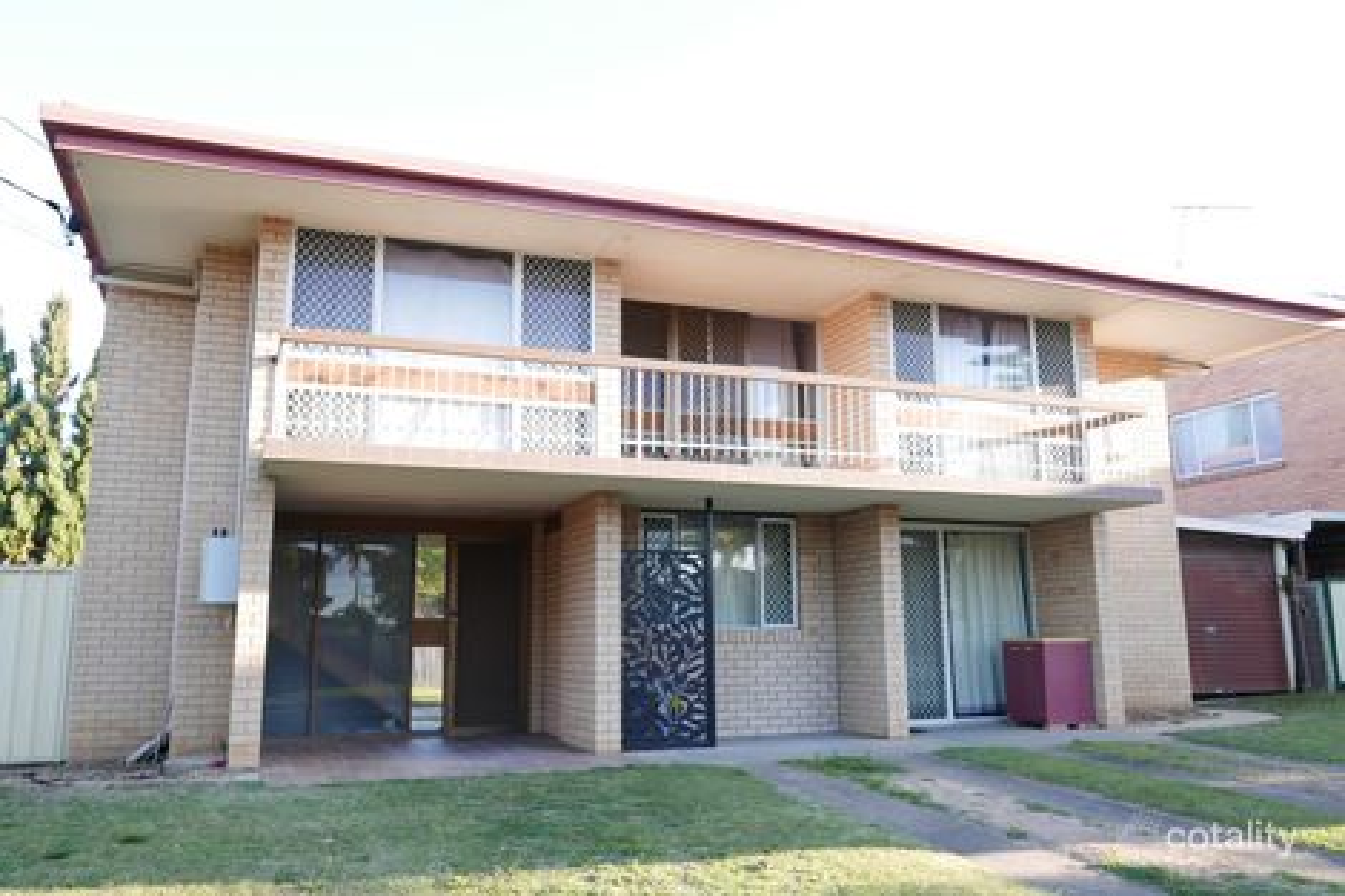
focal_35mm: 29
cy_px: 448
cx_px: 672
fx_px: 1083
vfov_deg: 44.9
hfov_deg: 63.7
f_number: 3.5
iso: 200
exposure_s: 1/125
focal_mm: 13
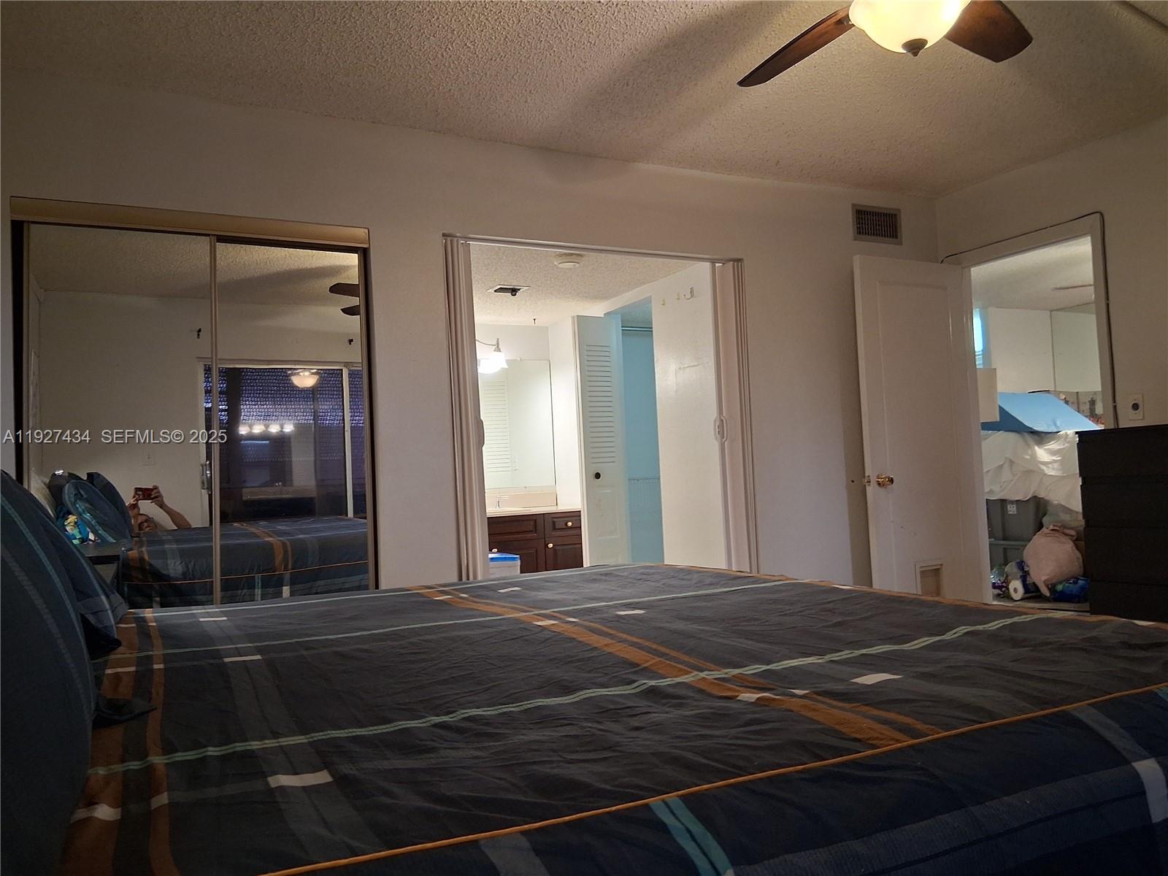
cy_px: 438
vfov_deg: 53.1
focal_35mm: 26
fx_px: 877
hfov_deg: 67.3
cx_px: 584
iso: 250
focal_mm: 3.98
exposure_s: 1/50
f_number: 1.8
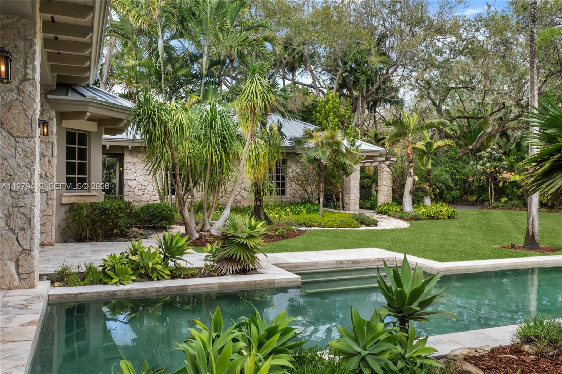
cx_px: 281
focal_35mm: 30
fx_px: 468
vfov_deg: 43.6
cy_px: 187
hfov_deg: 61.9
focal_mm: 20
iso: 400
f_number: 9
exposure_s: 1/160
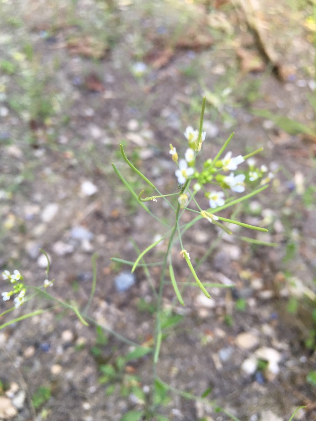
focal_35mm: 29
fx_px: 353
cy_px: 210
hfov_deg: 48.2
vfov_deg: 61.7
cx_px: 158
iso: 40
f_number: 2.2
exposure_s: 1/33
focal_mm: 4.15
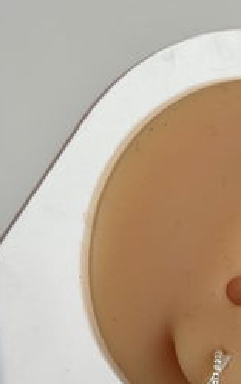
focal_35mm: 109
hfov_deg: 11.7
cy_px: 315
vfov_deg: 18.9
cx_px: 301
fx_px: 1143
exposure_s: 1/100
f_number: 1.78
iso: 80
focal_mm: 6.76
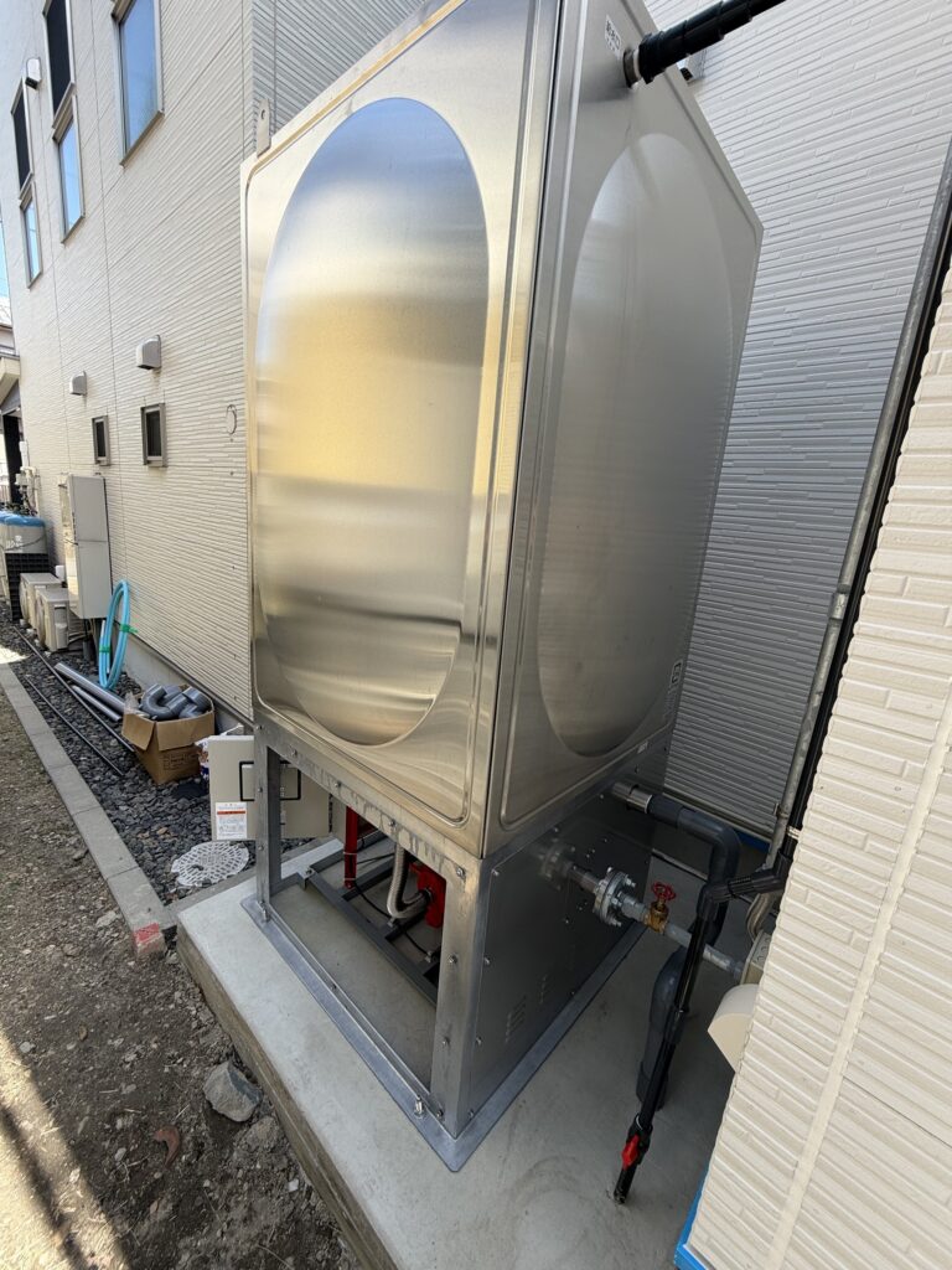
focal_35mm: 14
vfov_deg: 102.1
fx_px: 513
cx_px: 476
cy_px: 635
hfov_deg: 85.7
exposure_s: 1/321
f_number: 2.2
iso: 50
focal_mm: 2.22
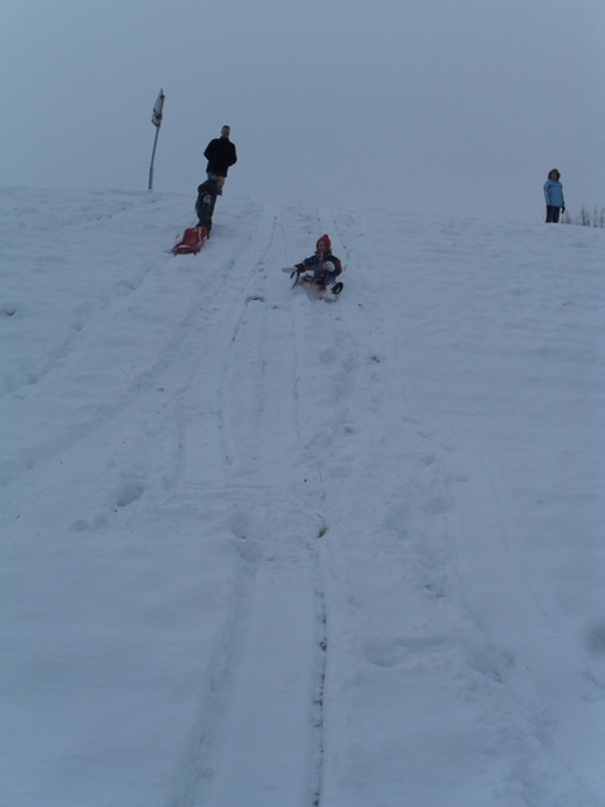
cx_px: 302
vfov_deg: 52.6
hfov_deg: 40.7
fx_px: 816
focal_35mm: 35
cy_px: 404
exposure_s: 1/250
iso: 100
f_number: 8.4
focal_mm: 6.3
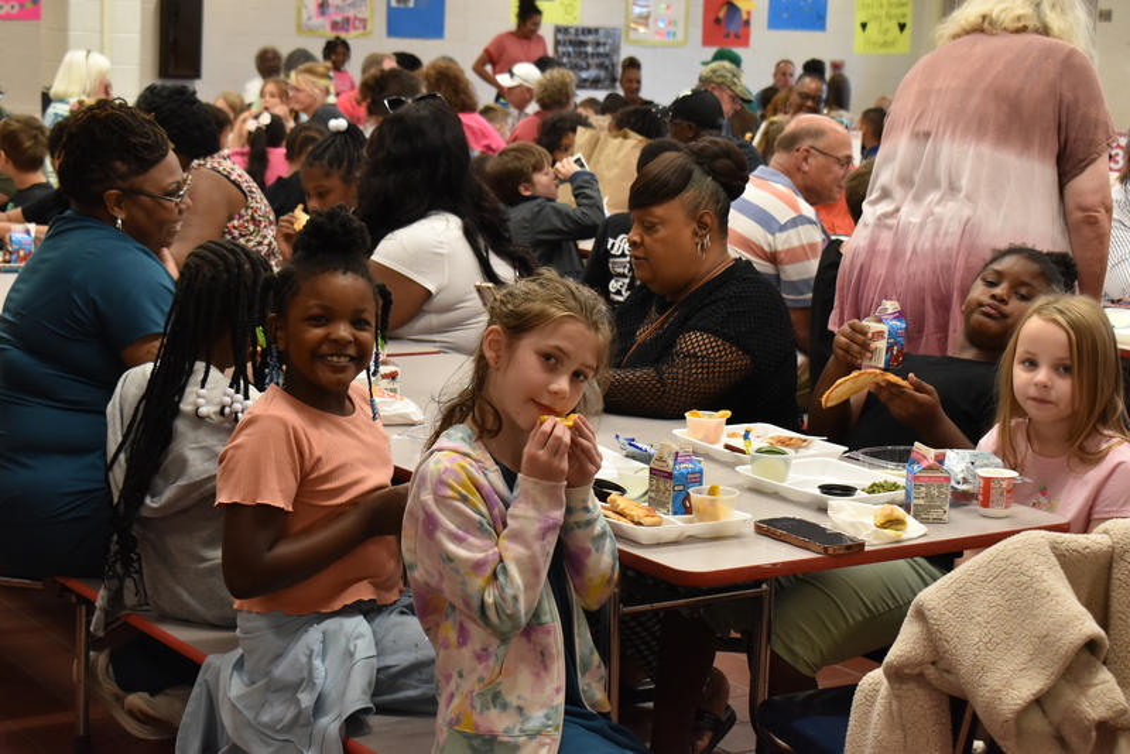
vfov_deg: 19.7
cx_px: 565
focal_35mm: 69
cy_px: 377
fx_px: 2166
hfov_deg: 29.2
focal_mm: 46
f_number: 7.1
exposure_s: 1/80
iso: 1400
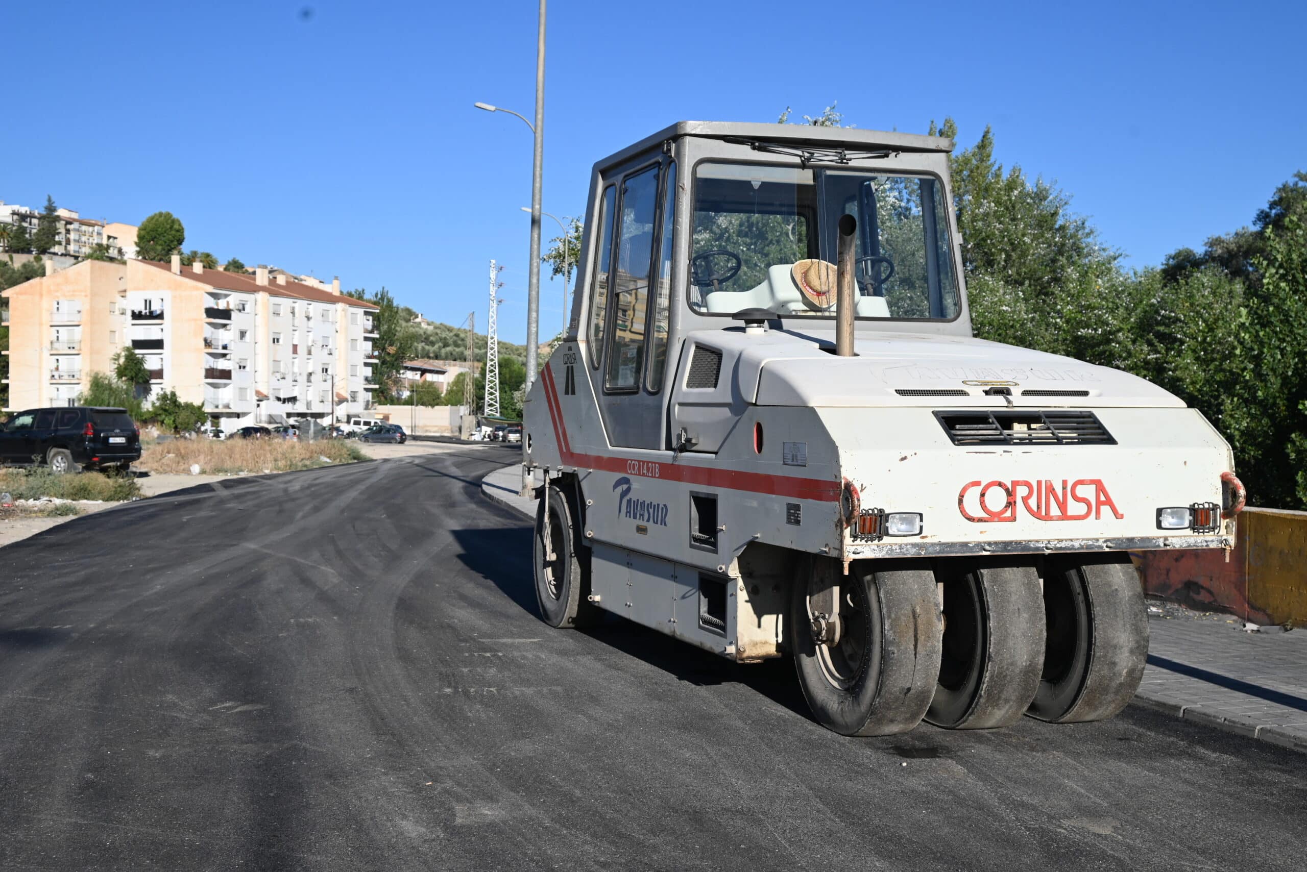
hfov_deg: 45.4
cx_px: 654
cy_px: 436
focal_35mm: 43
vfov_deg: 31.2
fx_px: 1562
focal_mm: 43
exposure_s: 1/500
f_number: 8
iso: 100
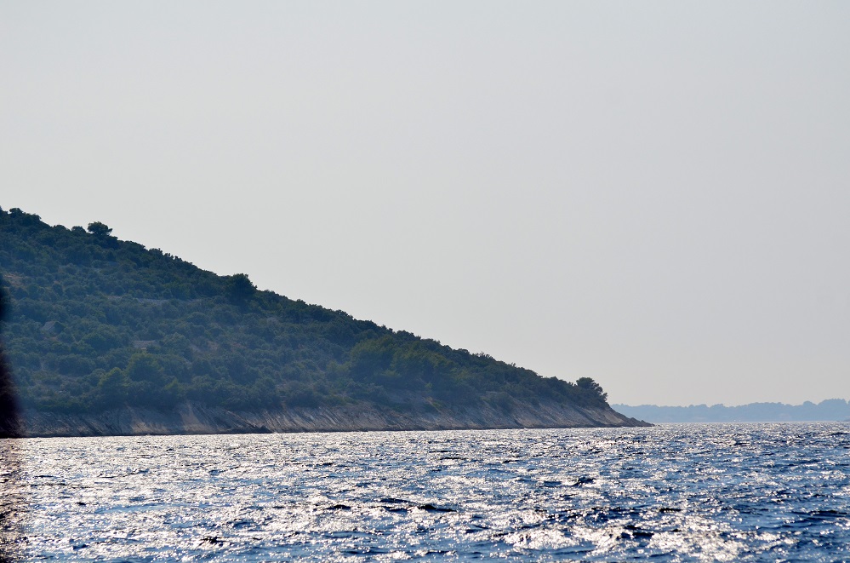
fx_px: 3887
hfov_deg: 12.5
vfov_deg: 8.3
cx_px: 425
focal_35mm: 165
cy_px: 282
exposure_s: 1/5000
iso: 400
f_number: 5.6
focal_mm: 110
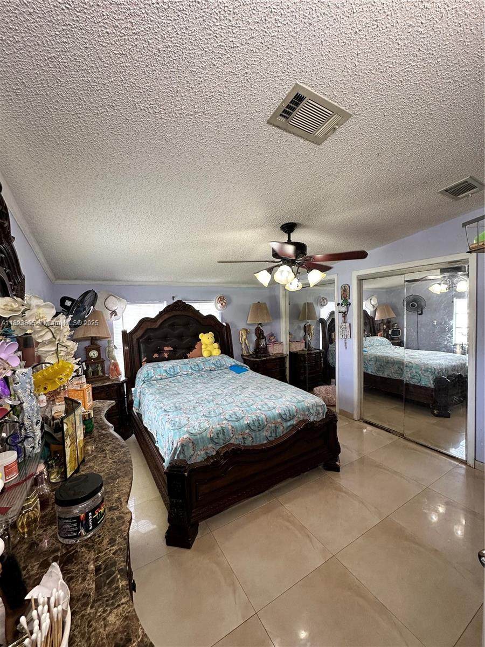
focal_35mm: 14
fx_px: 262
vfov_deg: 102.1
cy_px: 324
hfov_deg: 85.7
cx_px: 242
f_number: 2.2
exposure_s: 1/120
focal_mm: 2.22
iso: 200
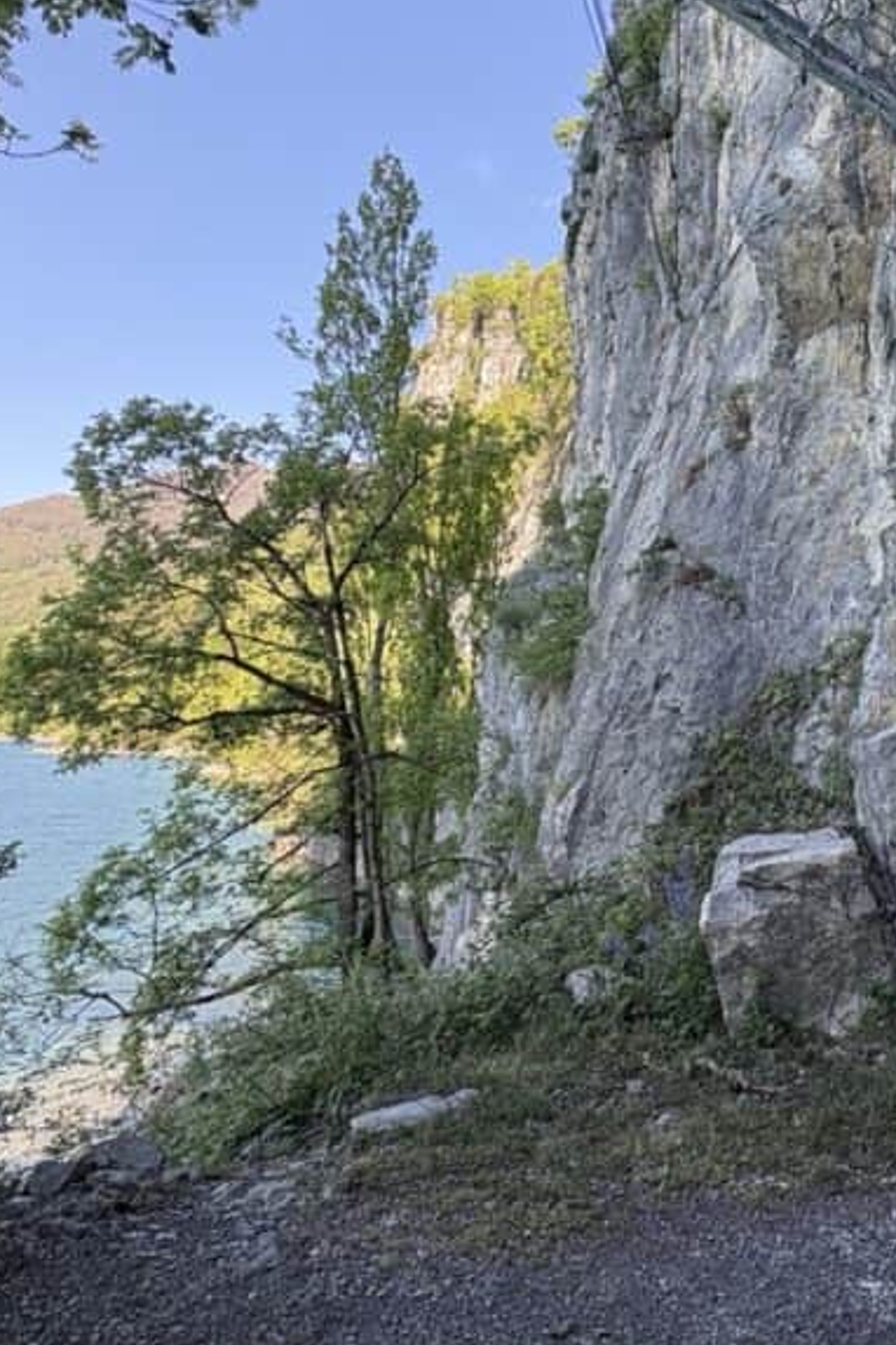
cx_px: 887
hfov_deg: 43.0
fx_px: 971
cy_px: 469
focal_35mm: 26
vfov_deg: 67.8
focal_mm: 2.22
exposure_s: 1/215
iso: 64
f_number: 2.2
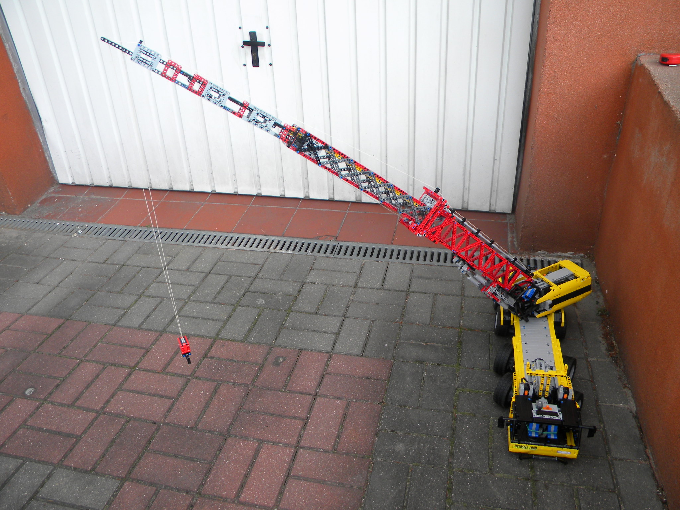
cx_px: 340
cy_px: 255
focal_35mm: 28
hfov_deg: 63.4
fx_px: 550
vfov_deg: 49.7
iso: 80
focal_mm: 5
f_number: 3.5
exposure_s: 1/107
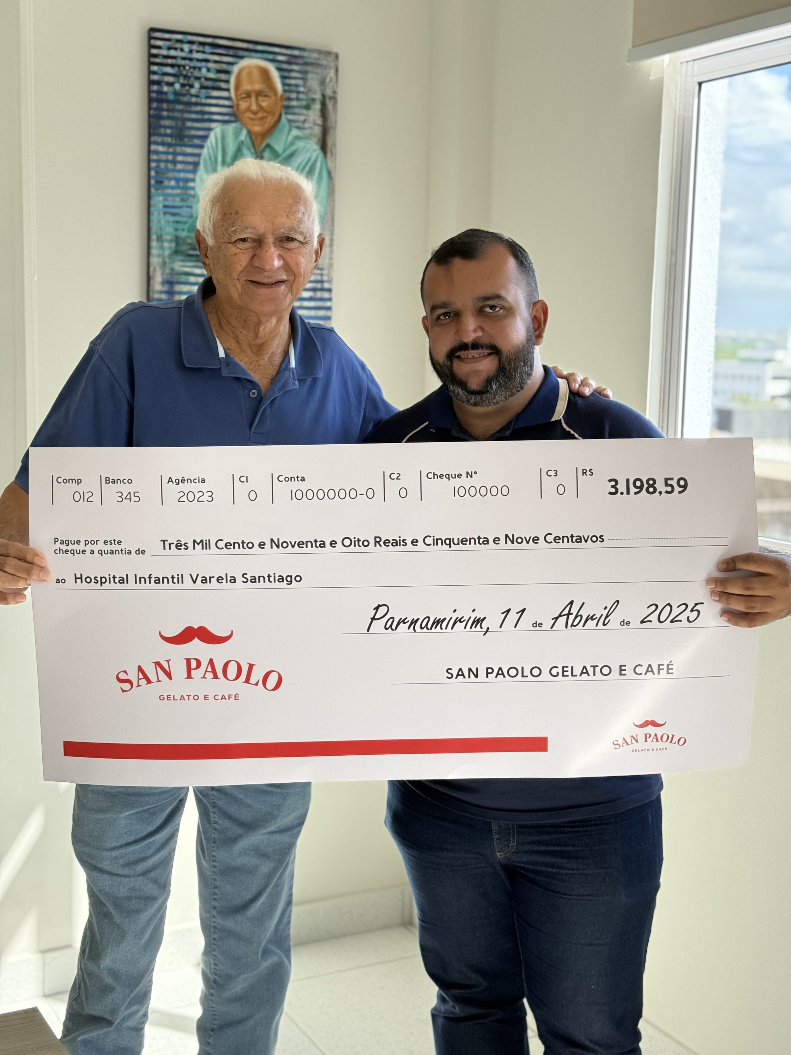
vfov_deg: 39.7
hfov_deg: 30.3
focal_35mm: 48
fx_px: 1462
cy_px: 528
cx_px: 396
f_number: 1.78
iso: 100
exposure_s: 1/733
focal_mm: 6.76
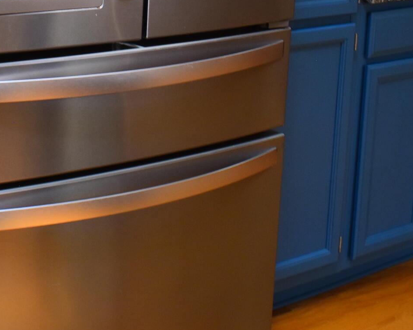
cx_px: 198
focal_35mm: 93
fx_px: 1143
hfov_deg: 20.5
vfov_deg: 16.0
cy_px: -29
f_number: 5.6
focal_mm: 21
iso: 400
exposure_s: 1/125
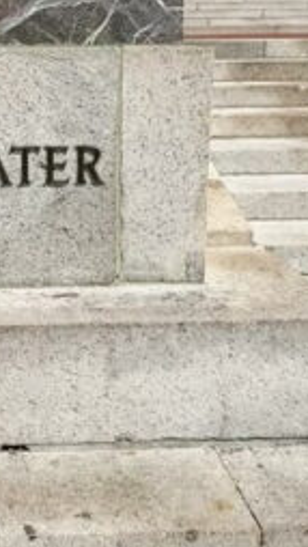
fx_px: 754
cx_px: -15
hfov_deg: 22.0
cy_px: 225
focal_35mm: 52
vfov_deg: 39.7
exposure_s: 1/3717
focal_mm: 2.22
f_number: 2.2
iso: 50
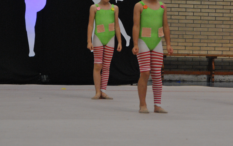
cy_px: 45
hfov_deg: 8.8
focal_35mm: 239
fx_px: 1518
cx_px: 182
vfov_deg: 5.5
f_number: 5.3
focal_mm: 86
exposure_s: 1/320
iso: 800
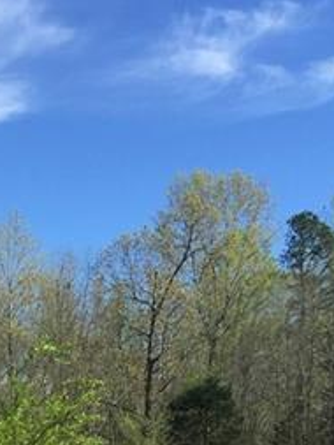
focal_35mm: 88
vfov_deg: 20.8
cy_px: 533
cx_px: -123
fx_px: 1131
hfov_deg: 15.8
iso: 32
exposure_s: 1/1799
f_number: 2.2
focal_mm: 4.15
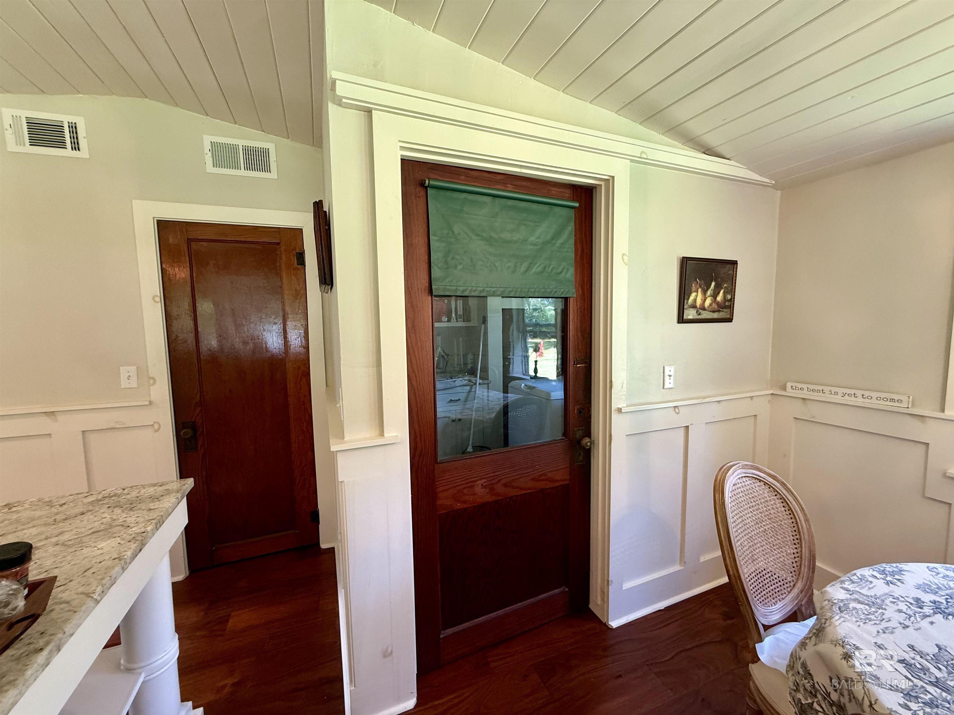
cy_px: 358
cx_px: 477
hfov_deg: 102.1
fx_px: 386
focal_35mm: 14
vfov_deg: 85.7
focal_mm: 2.22
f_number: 2.2
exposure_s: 1/60
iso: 160
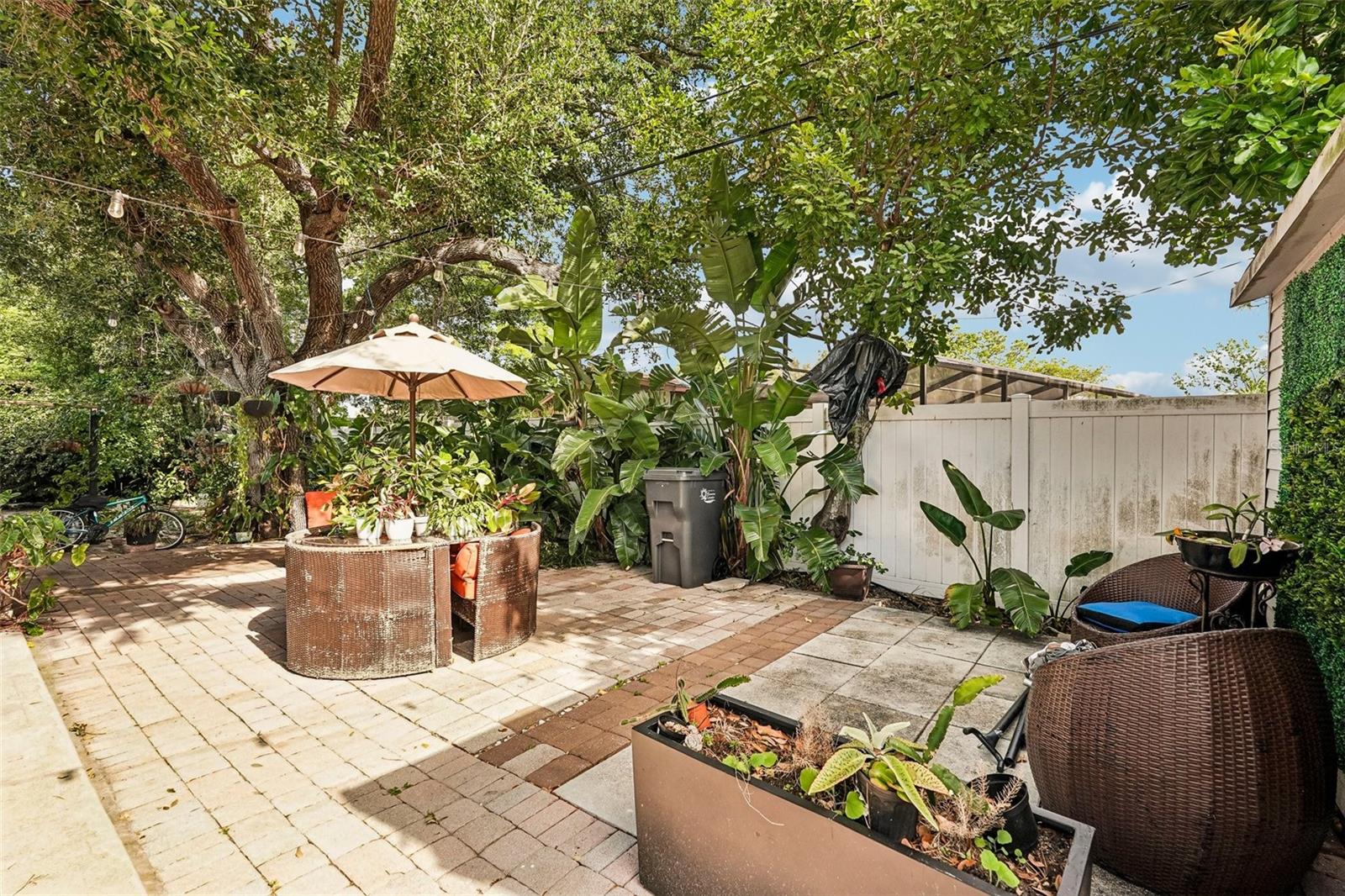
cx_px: 672
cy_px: 448
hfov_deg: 96.7
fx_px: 598
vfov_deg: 73.7
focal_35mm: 16
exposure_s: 1/160
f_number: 8
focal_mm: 16
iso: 400
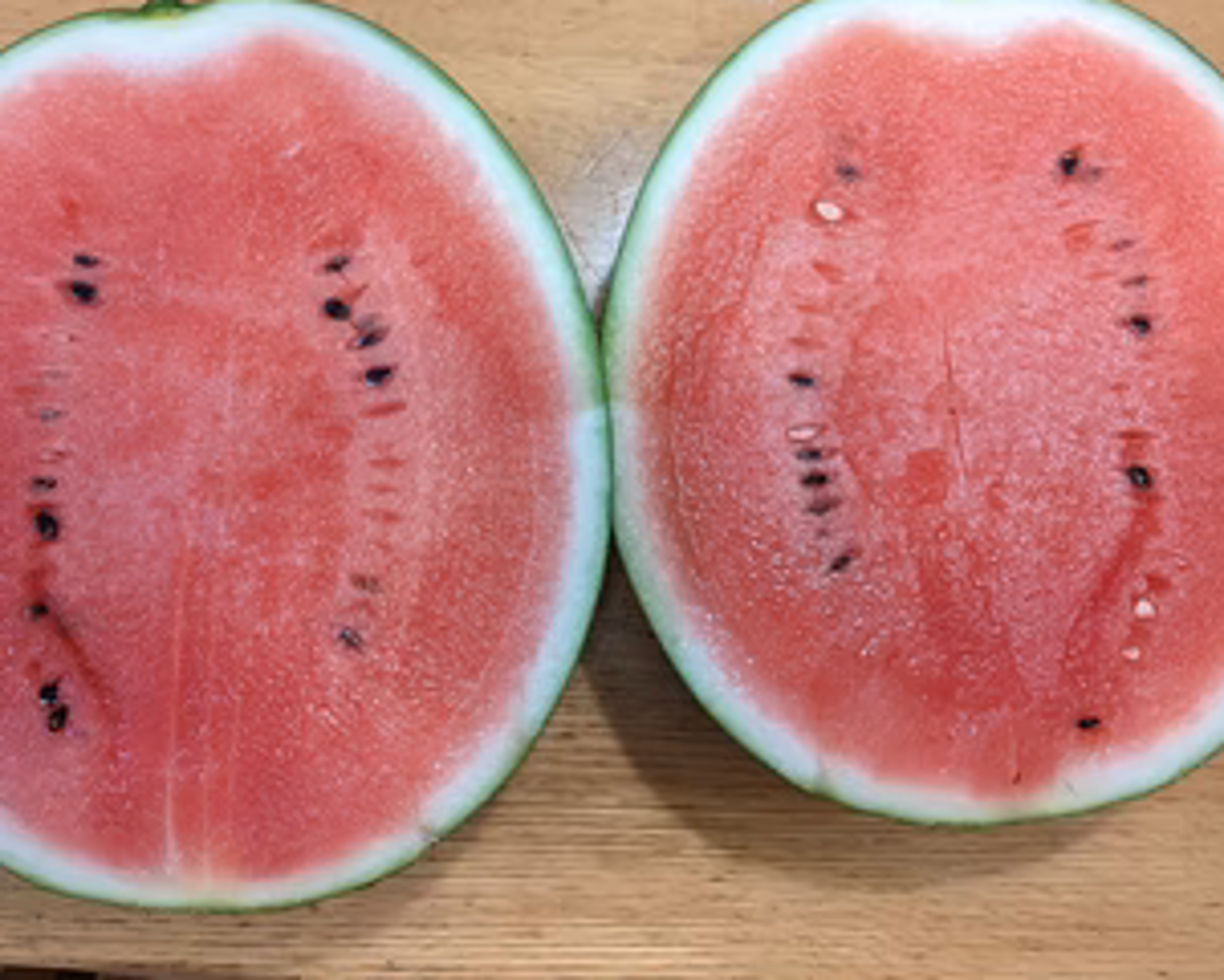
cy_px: 403
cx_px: 594
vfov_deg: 42.1
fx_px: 1268
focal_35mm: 35
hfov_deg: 51.5
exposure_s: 1/40
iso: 87
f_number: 1.8
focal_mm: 4.44
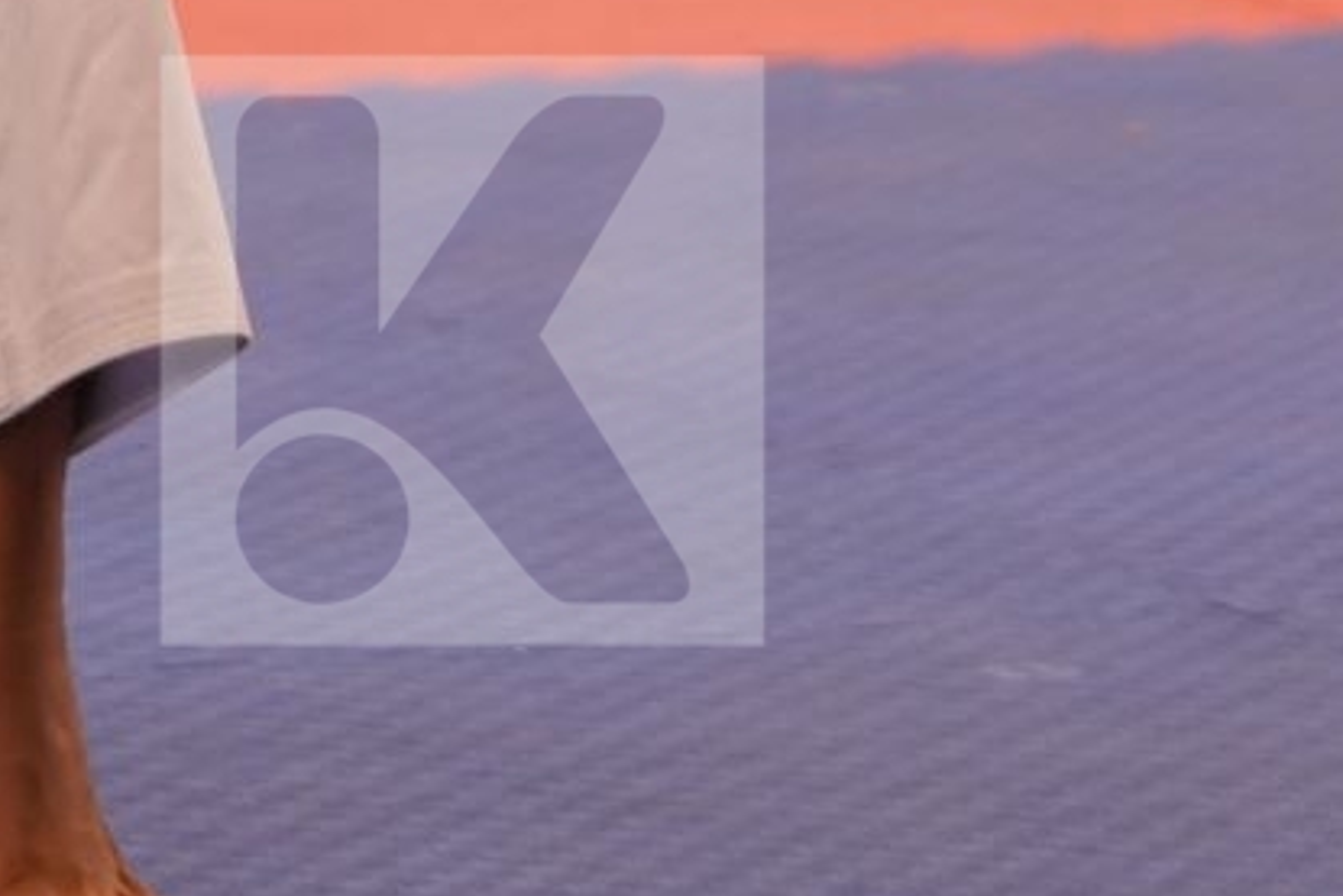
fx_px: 18621
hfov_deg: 4.1
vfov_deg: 2.7
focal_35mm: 499
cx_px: 463
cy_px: -799
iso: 800
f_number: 2.8
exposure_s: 1/500
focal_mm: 115
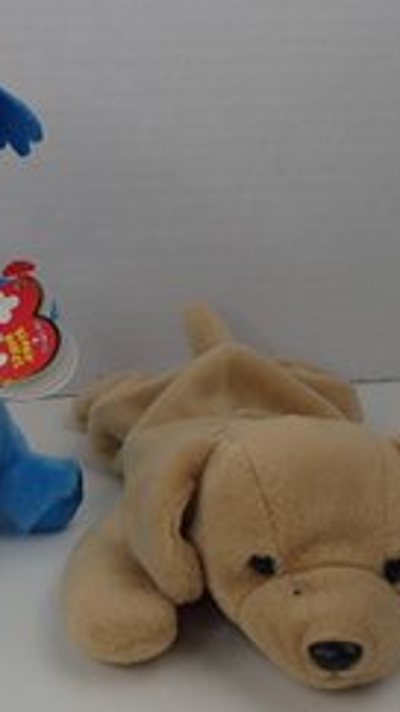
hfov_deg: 20.9
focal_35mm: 57
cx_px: 101
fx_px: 1076
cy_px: 360
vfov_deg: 36.6
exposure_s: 1/160
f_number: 4.7
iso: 125
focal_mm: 6.64
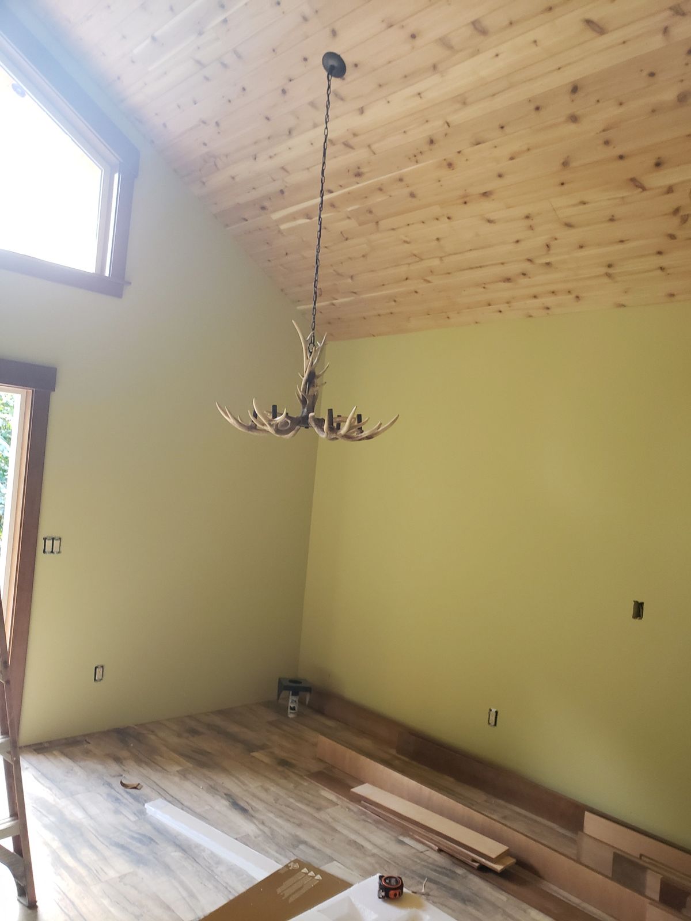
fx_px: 692
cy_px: 460
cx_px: 346
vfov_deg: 67.3
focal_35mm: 26
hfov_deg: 53.1
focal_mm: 4.3
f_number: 2.4
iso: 250
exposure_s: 1/60
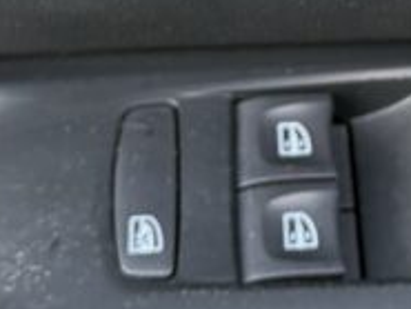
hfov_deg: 14.7
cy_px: -98
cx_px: 335
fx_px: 1580
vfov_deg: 10.9
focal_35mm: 133
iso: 200
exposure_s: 1/101
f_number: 1.78
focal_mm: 6.76
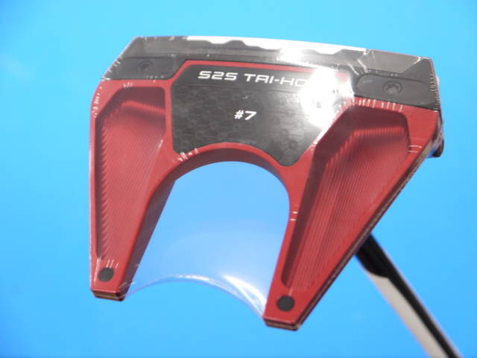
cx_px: 238
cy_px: 179
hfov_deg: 23.3
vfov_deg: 17.6
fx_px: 1157
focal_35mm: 84
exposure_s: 1/80
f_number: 5.6
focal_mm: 42
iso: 800
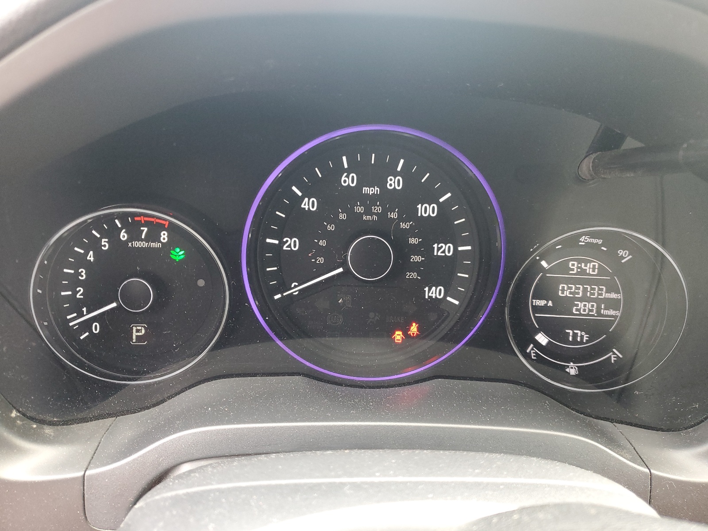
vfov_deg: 53.1
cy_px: 266
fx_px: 532
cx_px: 354
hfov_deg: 67.3
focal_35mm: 26
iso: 156
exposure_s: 1/60.2
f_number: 1.5
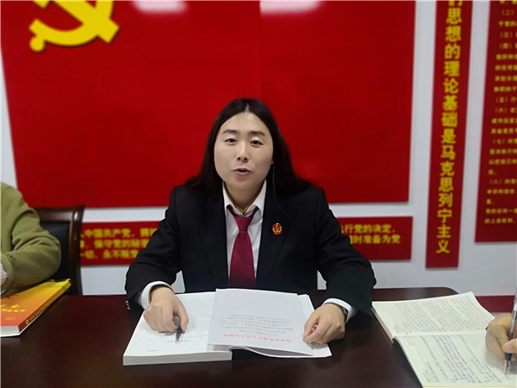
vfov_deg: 48.2
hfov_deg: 61.7
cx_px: 258
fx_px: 433
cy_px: 194
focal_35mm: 29
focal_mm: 3.95
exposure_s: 1/33.3
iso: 160
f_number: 1.6
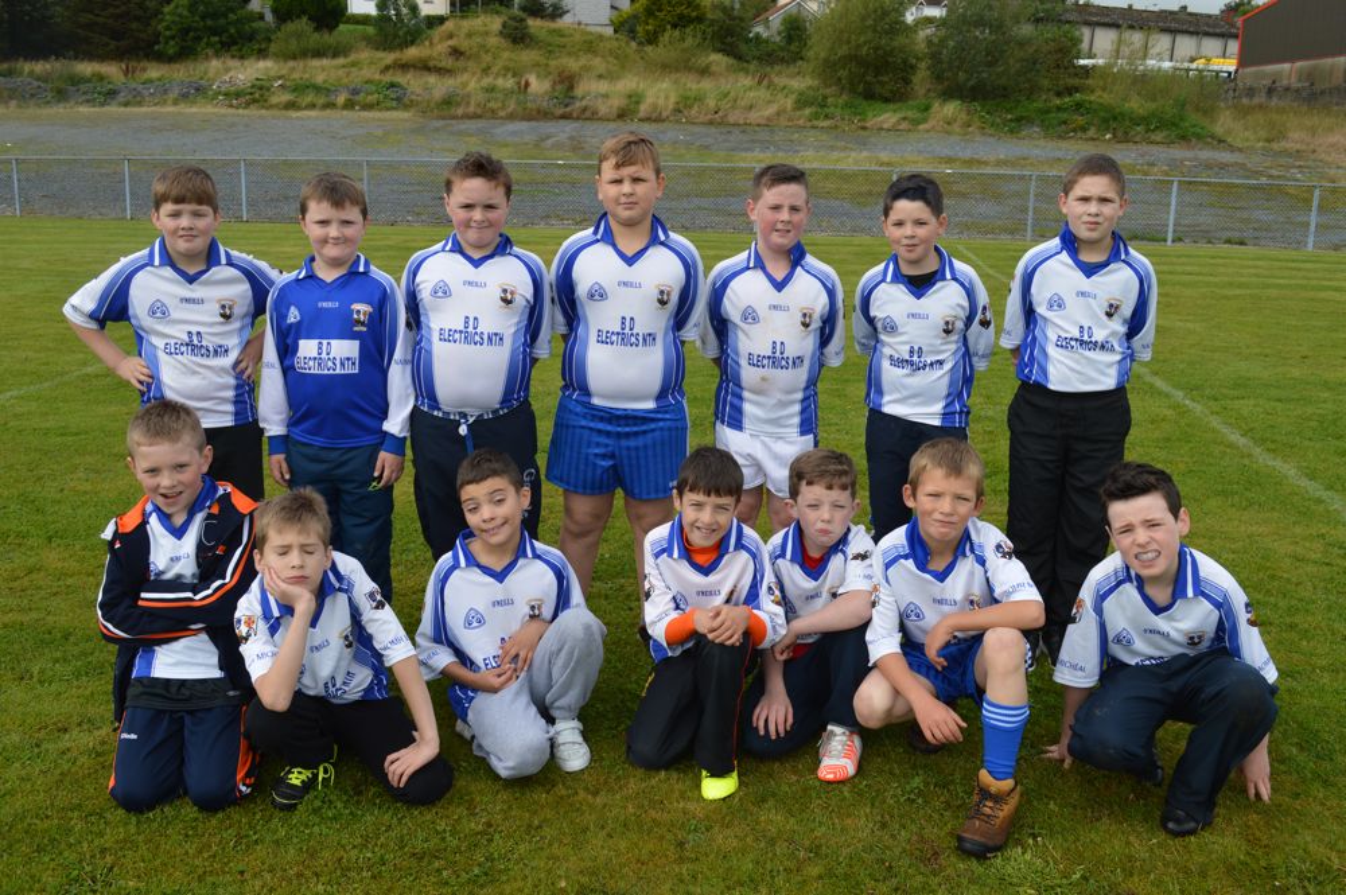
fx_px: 1121
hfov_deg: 62.0
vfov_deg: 43.5
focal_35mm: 30
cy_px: 448
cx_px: 673
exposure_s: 1/200
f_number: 7.1
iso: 100
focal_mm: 20
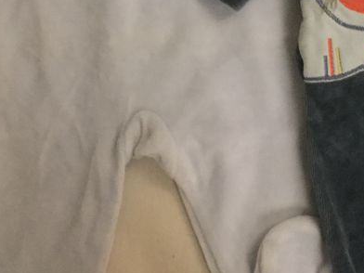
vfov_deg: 19.2
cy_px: -12
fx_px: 778
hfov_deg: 26.1
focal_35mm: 74
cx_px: 263
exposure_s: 1/17
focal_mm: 4.15
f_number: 2.2
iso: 640
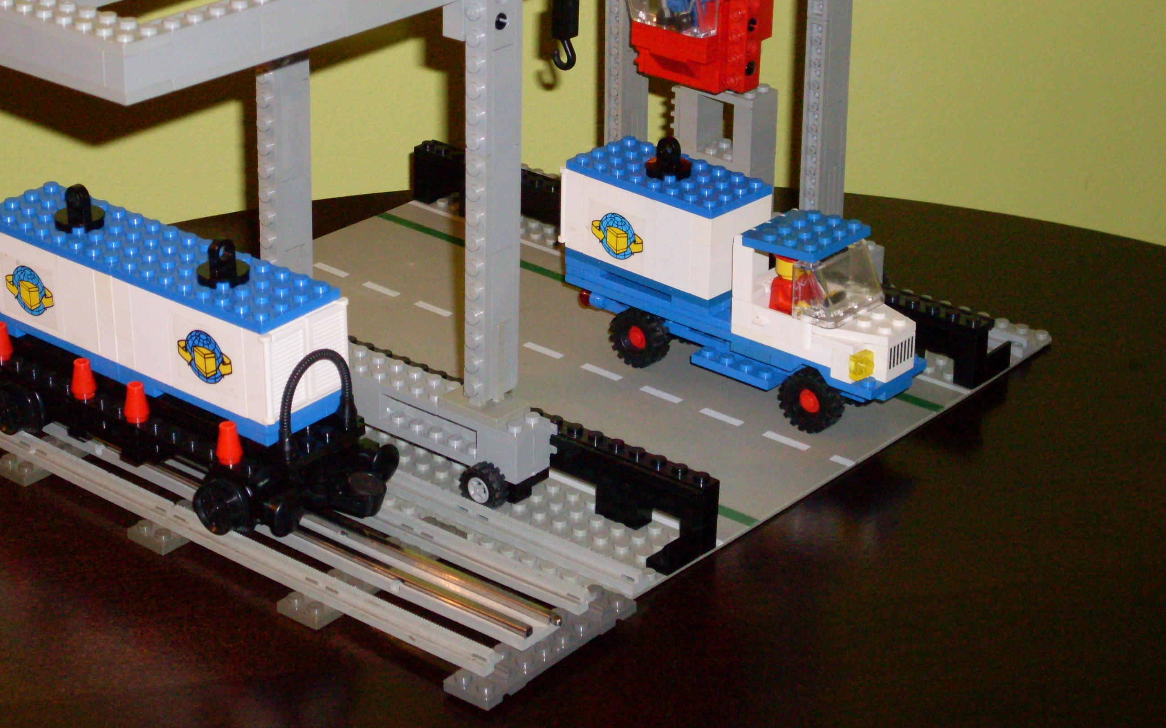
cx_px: 468
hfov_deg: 21.8
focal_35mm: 95
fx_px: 3019
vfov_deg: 13.7
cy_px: 190
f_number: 3.7
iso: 200
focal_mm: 11.7
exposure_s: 1/45
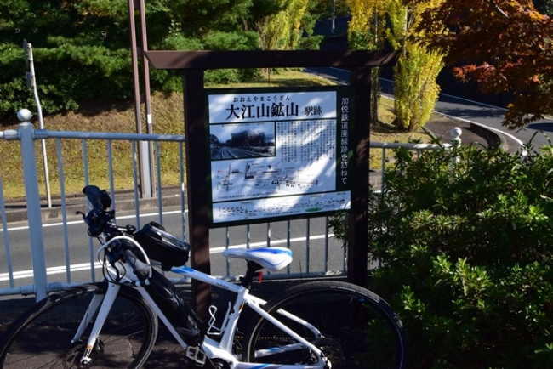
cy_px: 184
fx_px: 599
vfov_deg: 34.2
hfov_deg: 49.5
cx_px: 276
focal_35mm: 39
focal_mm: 26
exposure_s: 1/640
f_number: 13
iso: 1250
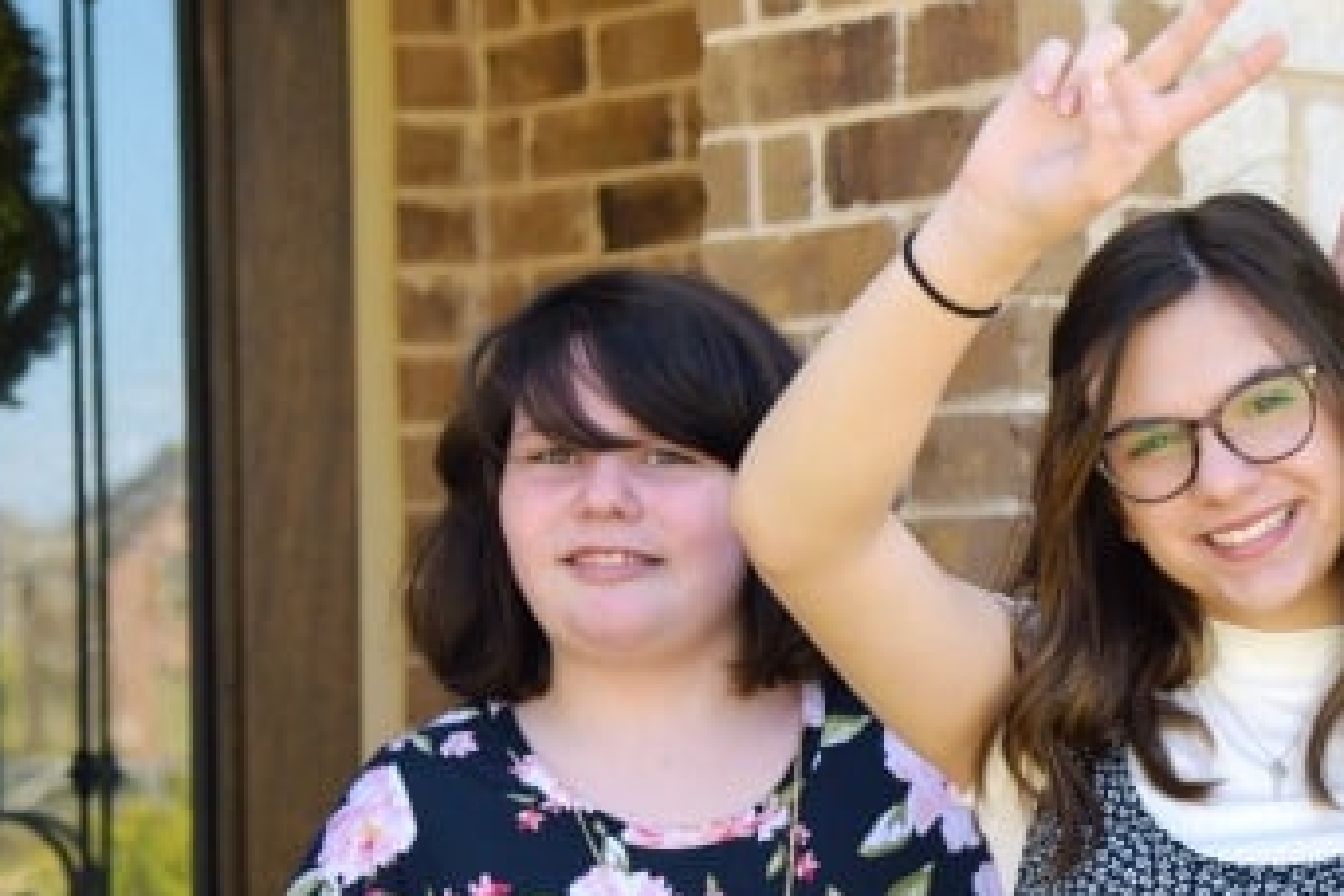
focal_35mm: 137
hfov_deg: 14.7
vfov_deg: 9.9
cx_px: 1364
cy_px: 922
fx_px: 5114
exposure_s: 1/320
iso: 200
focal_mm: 52
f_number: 4
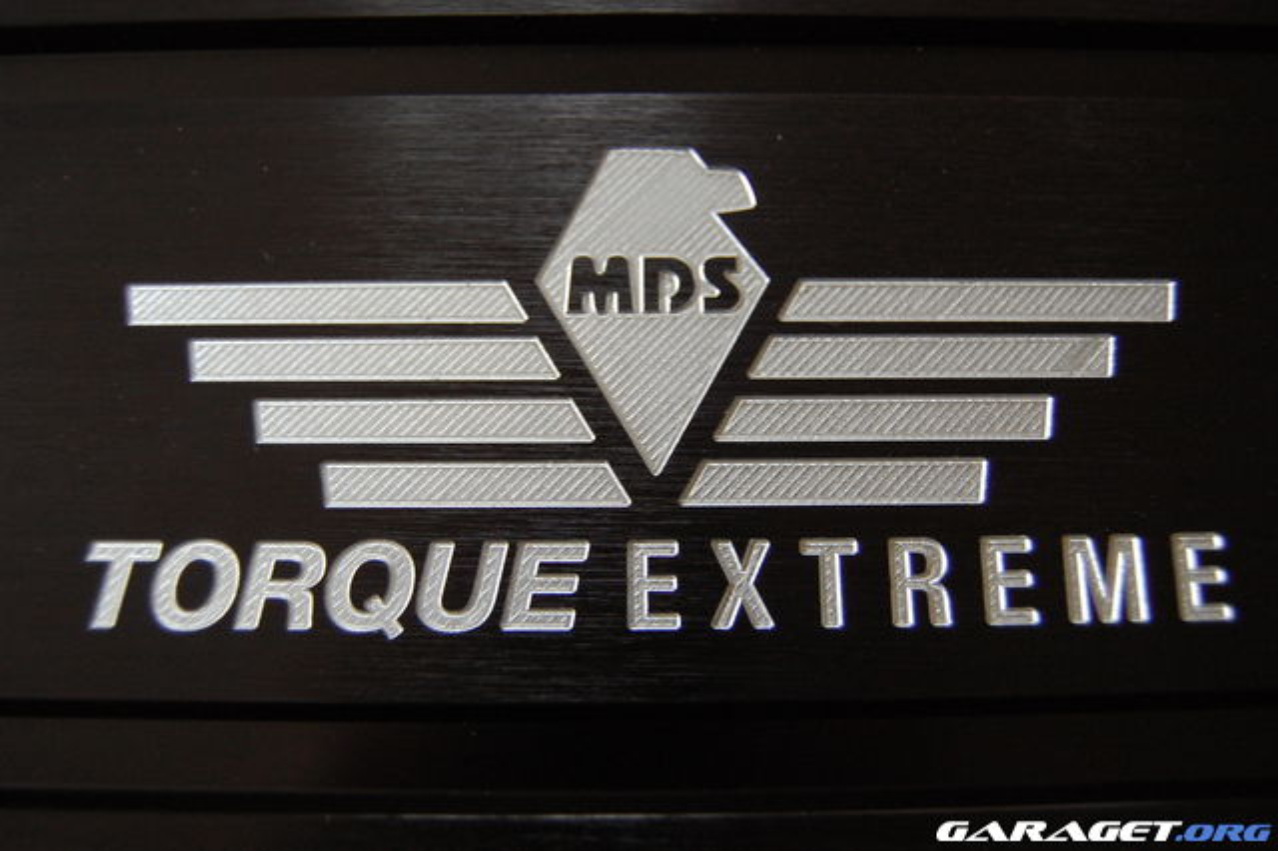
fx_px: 1171
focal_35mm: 33
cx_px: 639
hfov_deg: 57.2
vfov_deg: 39.9
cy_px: 426
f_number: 3.8
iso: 800
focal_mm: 22
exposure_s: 1/15
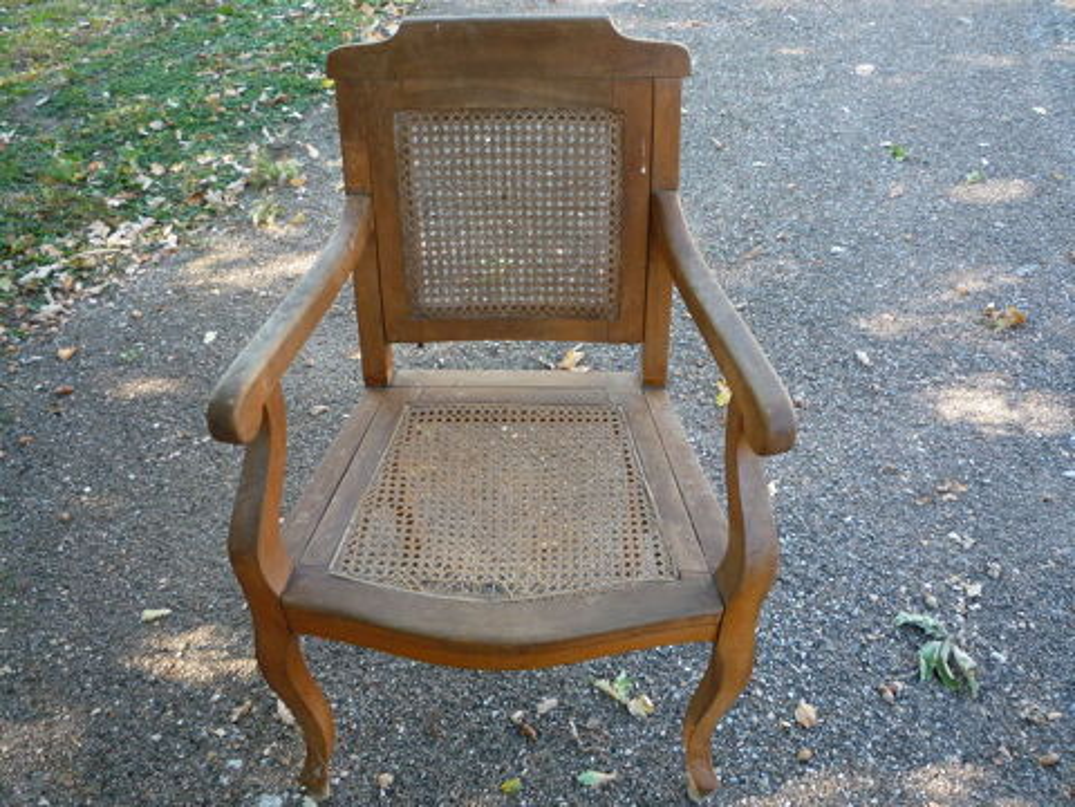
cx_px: 538
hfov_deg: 60.0
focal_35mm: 30
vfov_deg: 46.8
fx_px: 932
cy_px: 404
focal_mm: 5.2
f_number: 3.3
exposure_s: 1/40
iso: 100
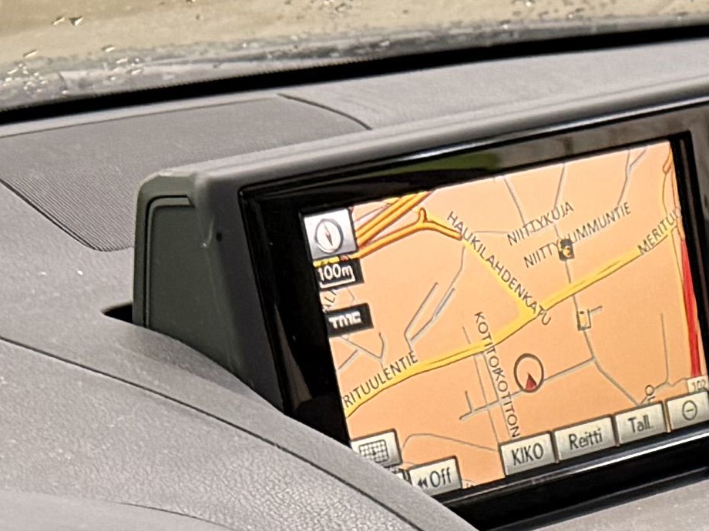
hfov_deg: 12.3
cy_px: 1421
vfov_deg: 8.7
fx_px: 3052
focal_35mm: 149
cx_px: 1211
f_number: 1.78
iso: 320
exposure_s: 1/50
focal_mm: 6.76
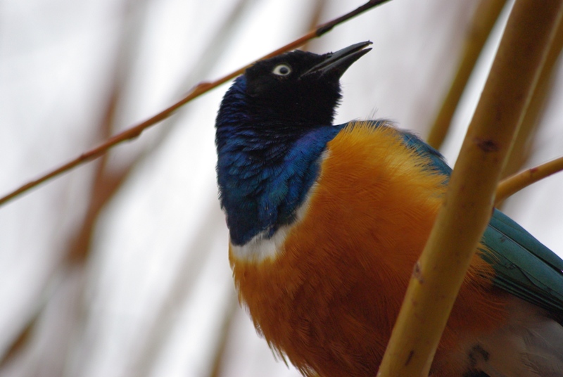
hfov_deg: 5.3
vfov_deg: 3.5
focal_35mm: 390
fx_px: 6108
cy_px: 188
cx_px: 282
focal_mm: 260
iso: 800
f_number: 5.6
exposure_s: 1/350
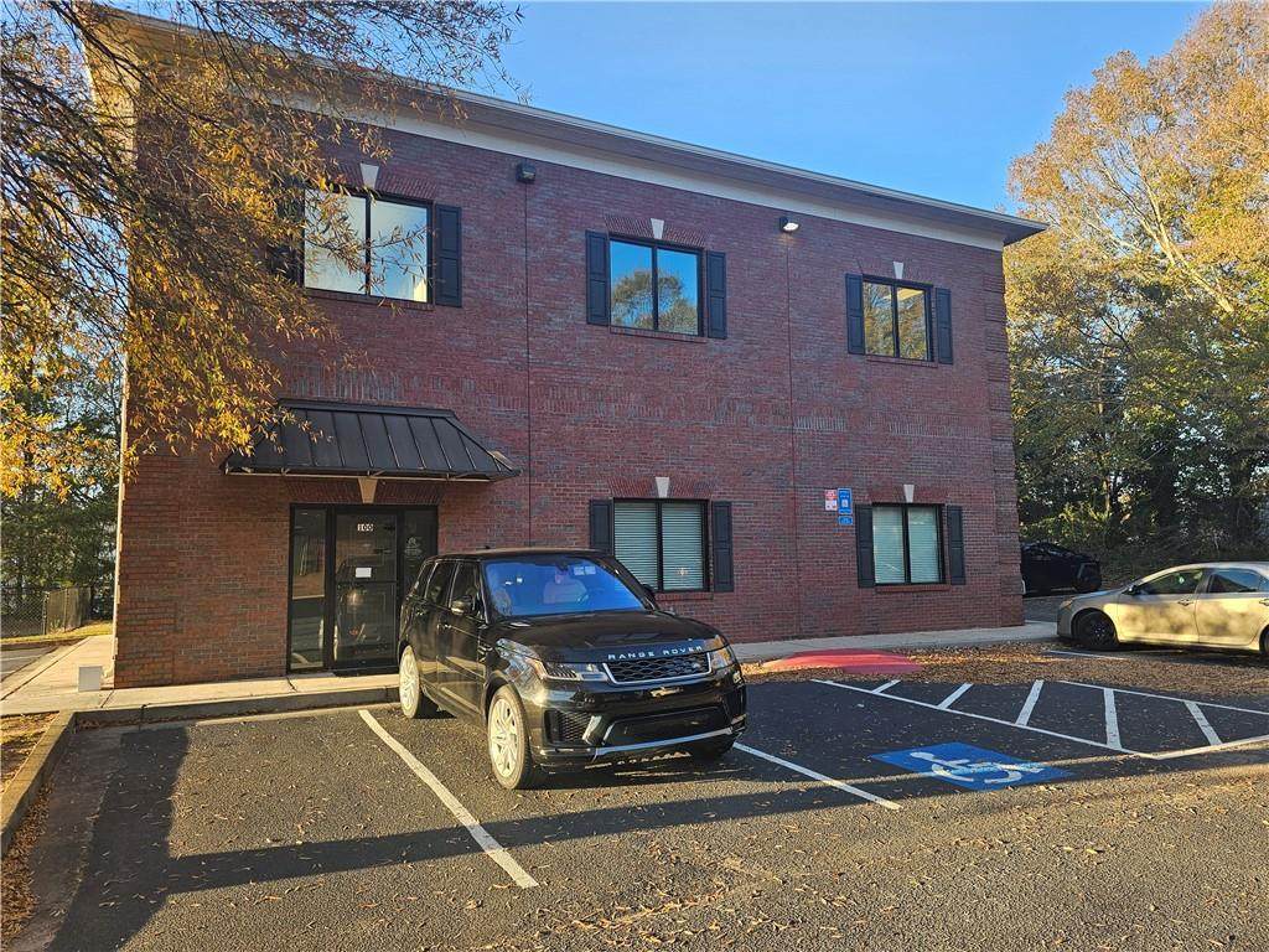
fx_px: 843
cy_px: 476
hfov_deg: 73.9
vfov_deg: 58.9
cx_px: 634
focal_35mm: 23
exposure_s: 1/180
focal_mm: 6.3
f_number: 1.7
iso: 25
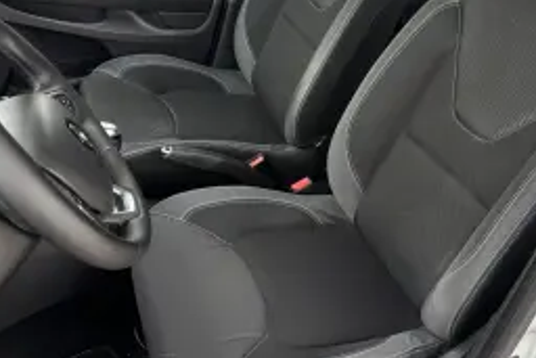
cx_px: 343
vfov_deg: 35.1
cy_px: 157
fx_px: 566
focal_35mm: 38
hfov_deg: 50.0
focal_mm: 5.96
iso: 100
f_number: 1.6
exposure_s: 1/121
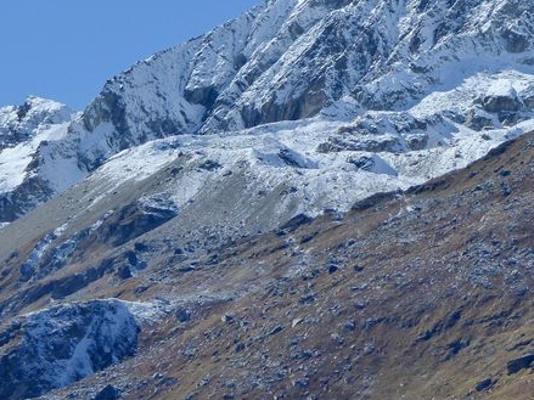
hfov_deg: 8.2
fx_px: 3701
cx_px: 448
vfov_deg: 6.2
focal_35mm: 240
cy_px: 84
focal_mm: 19
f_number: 5.6
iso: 160
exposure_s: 1/800
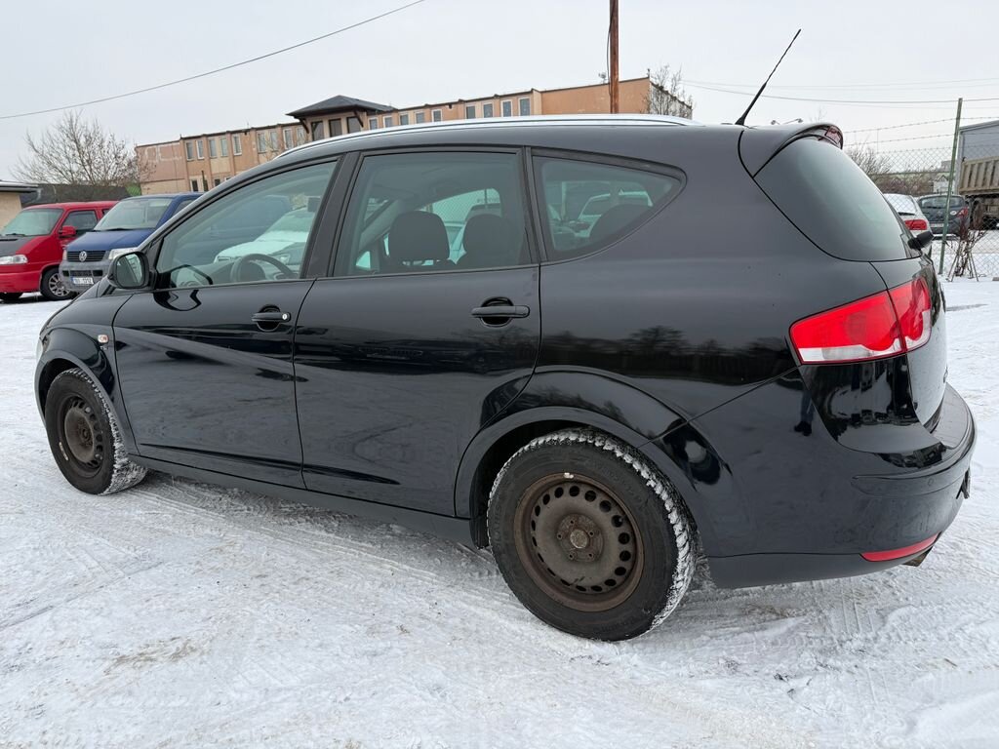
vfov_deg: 56.8
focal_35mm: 24
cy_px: 374
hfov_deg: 71.6
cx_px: 500
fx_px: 693
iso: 80
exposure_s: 1/637
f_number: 1.78
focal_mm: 6.76
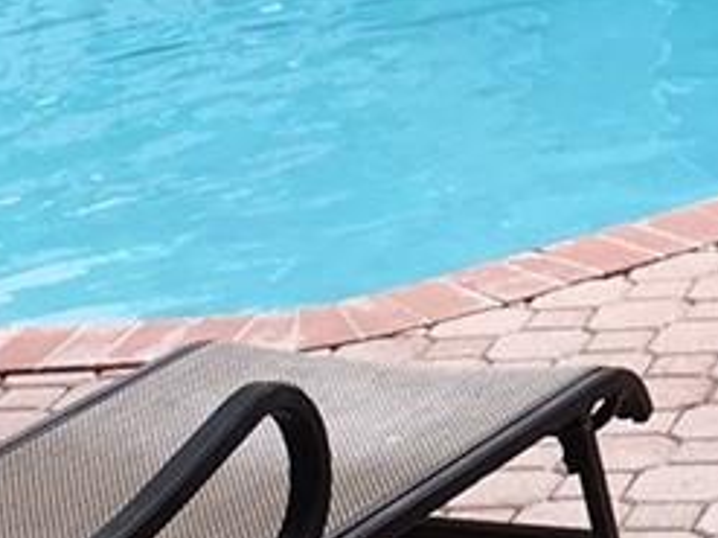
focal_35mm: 188
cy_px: -497
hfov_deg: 10.3
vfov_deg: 7.6
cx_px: 997
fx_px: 3898
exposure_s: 1/836
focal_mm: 4.15
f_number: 2.2
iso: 25
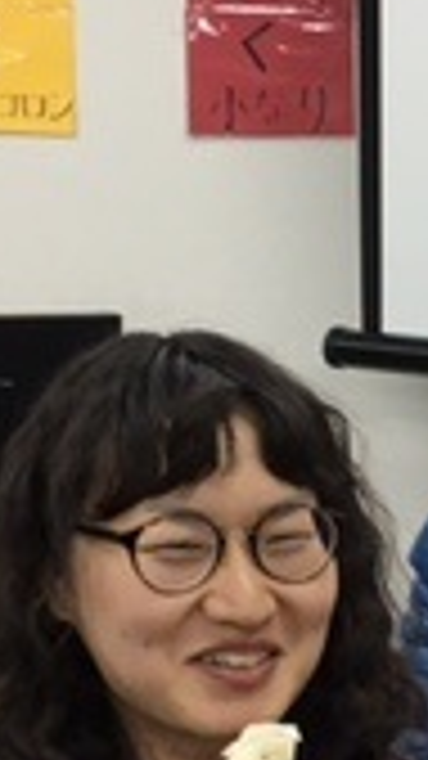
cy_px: 630
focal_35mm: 120
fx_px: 2422
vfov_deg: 17.7
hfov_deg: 9.7
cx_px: 689
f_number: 2.2
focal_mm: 4.15
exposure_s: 1/30
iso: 40
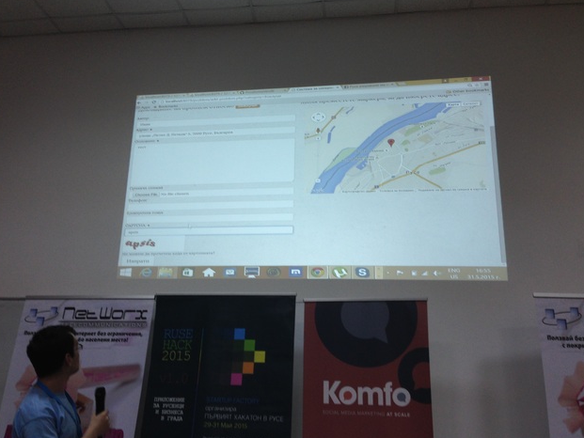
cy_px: 223
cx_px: 289
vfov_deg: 41.8
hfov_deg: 53.9
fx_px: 574
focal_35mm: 34
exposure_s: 1/24
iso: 50
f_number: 2.4
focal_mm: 4.12
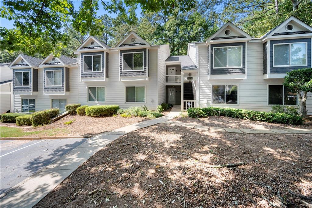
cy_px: 104
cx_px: 156
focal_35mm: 14
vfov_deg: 81.1
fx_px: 121
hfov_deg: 104.3
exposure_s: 1/3200
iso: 500
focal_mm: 14
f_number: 4
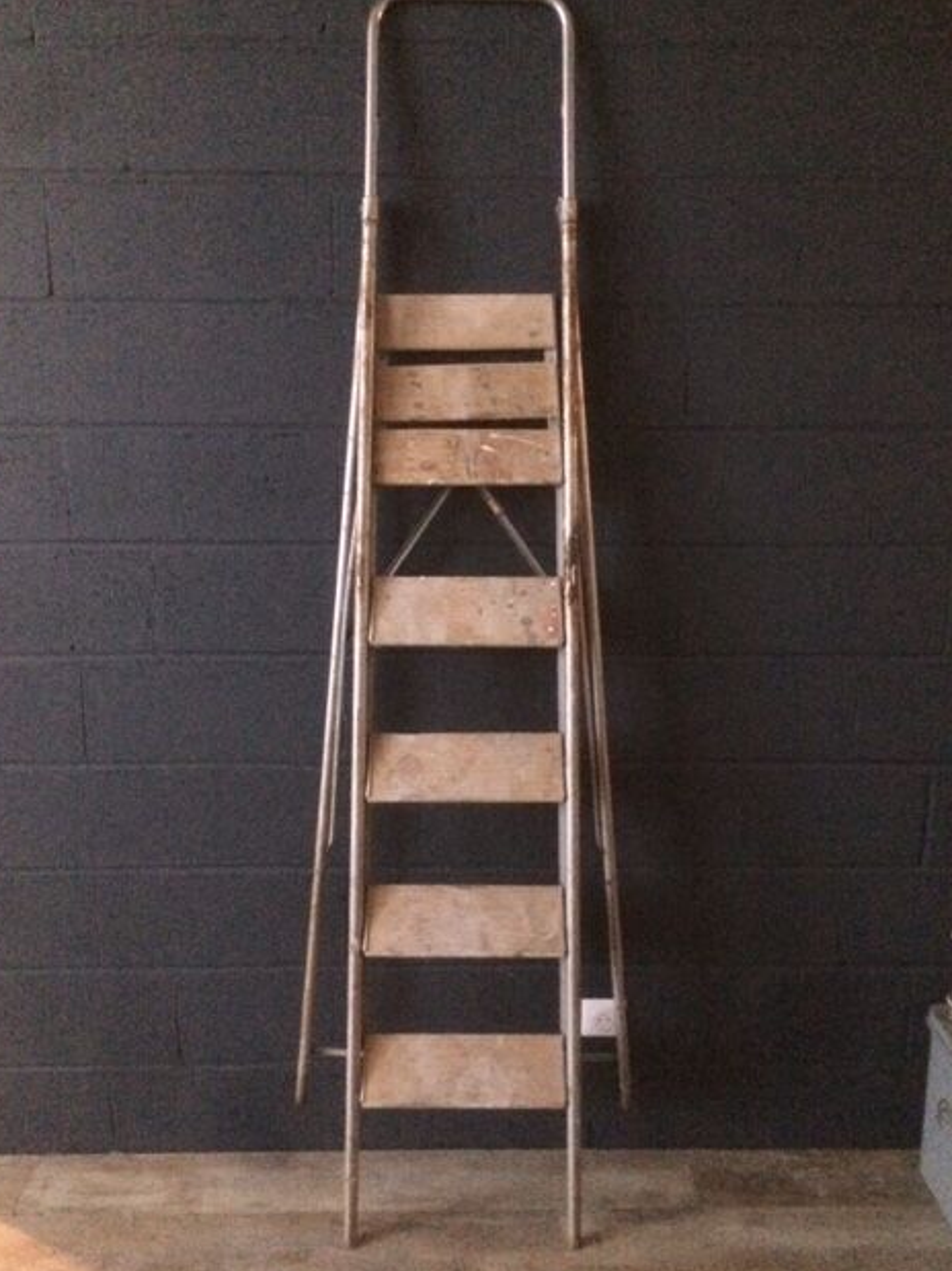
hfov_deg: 46.8
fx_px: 1100
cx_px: 464
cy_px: 622
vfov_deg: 60.0
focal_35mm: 30
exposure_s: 1/17
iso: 800
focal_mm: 4.15
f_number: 2.2
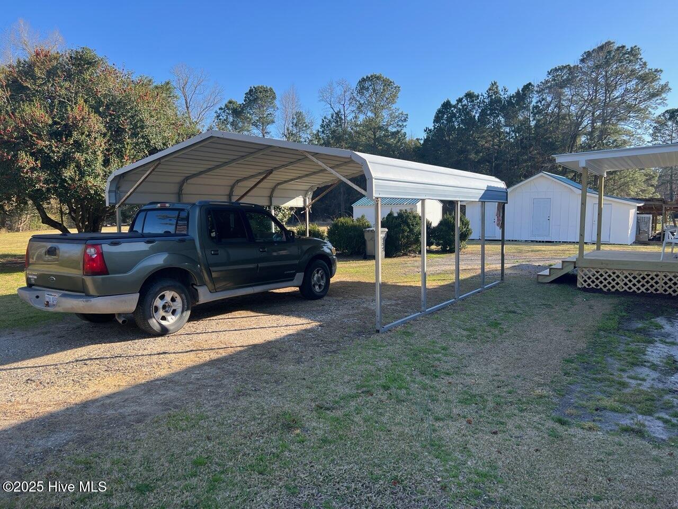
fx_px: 509
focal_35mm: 26
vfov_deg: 53.1
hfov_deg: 67.3
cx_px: 339
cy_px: 254
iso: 50
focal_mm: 5.7
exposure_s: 1/1079
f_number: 1.5
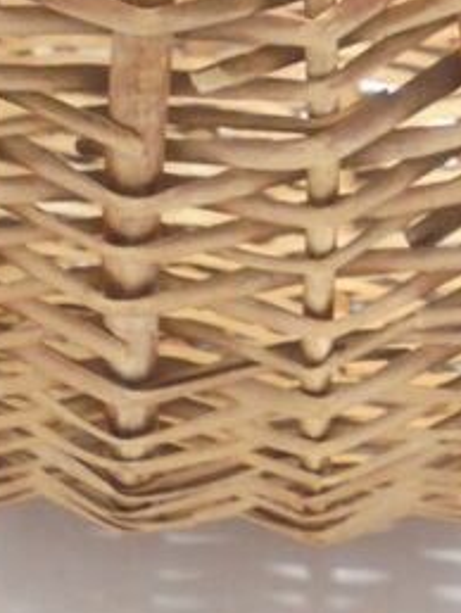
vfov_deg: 12.6
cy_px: -261
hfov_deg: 9.9
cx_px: 163
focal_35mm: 150
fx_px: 2659
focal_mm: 7.8
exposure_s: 1/30
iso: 250
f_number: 4.5
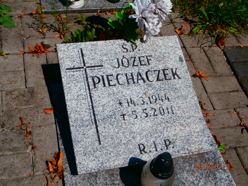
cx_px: 124
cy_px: 93
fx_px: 337
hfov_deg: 40.4
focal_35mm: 47
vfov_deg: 30.9
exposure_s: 1/2000
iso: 100
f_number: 4.2
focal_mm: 8.29
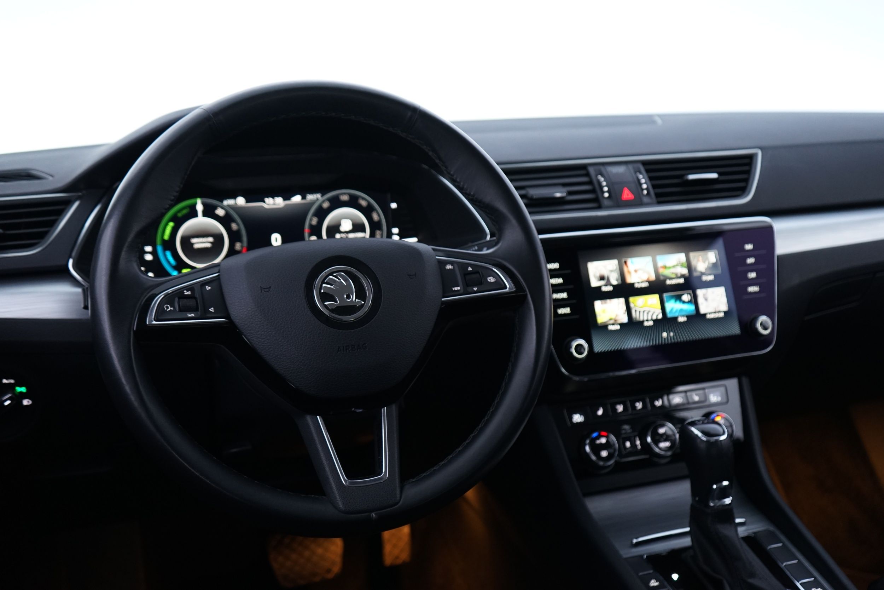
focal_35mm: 37
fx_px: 909
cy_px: 295
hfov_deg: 51.9
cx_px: 442
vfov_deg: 35.9
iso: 1000
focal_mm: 37
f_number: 4
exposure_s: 1/10
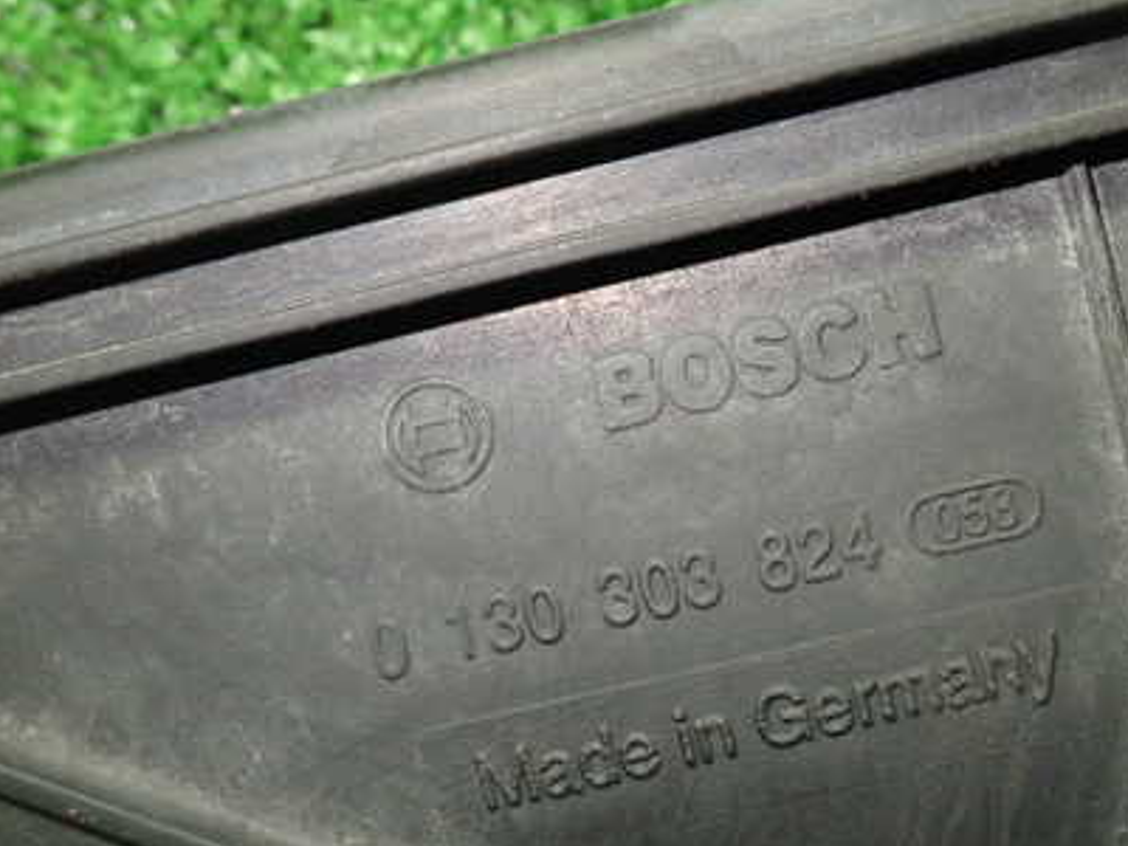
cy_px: 496
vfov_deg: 32.1
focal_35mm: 45
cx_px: 728
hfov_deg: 41.7
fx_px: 1466
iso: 640
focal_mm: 5.5
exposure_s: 1/125
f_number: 2.3
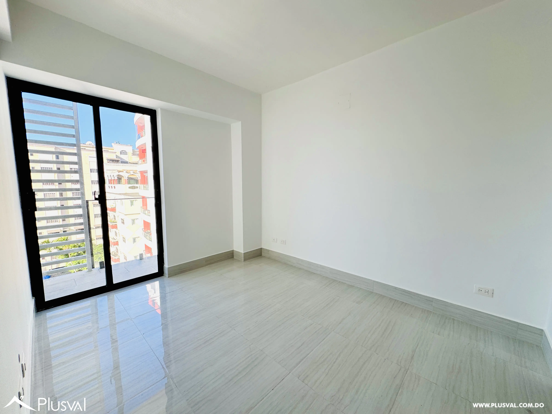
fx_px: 223
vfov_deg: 85.7
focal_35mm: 14
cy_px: 207
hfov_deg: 102.1
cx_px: 276
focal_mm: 2.22
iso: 40
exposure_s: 1/200
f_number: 2.2
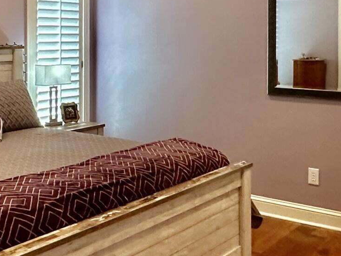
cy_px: 40
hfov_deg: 33.4
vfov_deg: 25.1
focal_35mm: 57
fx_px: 562
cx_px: 110
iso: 320
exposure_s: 1/60
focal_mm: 2.22
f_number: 2.2
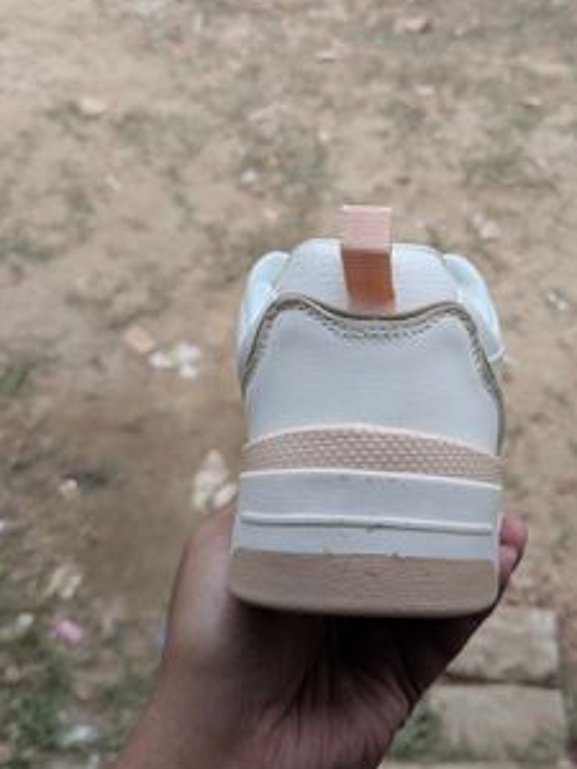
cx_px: 380
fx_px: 800
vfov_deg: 51.3
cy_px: 351
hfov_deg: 39.2
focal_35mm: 36
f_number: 1.73
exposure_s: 1/221
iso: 60
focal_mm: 4.38
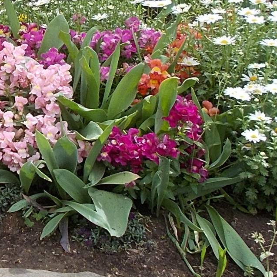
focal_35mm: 82
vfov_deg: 20.6
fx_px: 742
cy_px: 13
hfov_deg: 19.7
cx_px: -66
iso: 80
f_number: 3.2
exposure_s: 1/250
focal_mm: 4.6
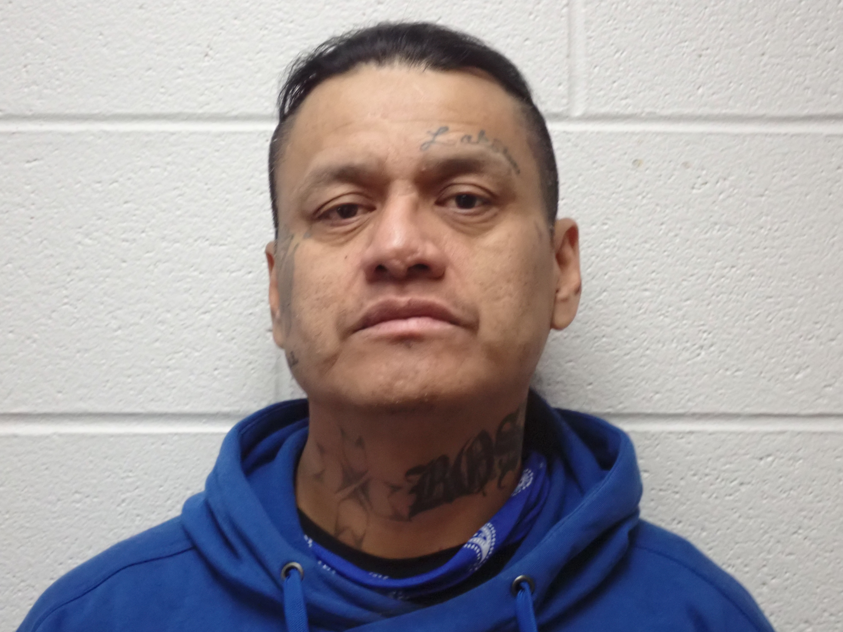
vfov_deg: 18.0
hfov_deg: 23.8
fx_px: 1997
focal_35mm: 82
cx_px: 422
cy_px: 316
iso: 1250
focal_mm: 14.62
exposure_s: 1/80
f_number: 4.3
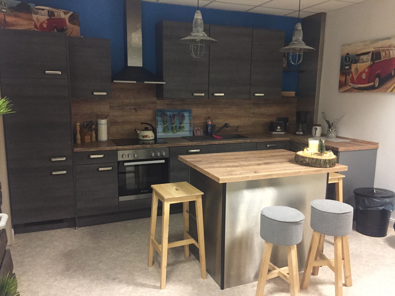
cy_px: 148
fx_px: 331
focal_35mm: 29
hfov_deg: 61.7
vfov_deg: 48.2
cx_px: 198
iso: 250
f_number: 2.2
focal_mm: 4.15
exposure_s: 1/25
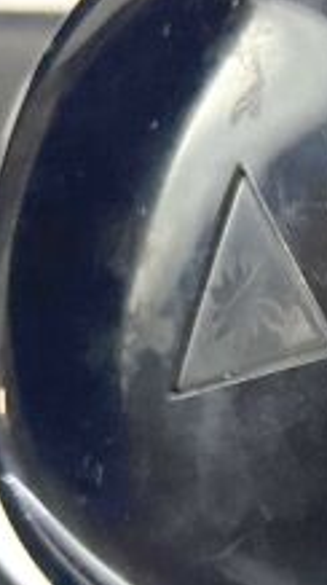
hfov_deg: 11.0
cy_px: 500
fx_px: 1547
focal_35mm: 100
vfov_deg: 21.0
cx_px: 643
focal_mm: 4.25
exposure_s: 1/50
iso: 250
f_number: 1.8
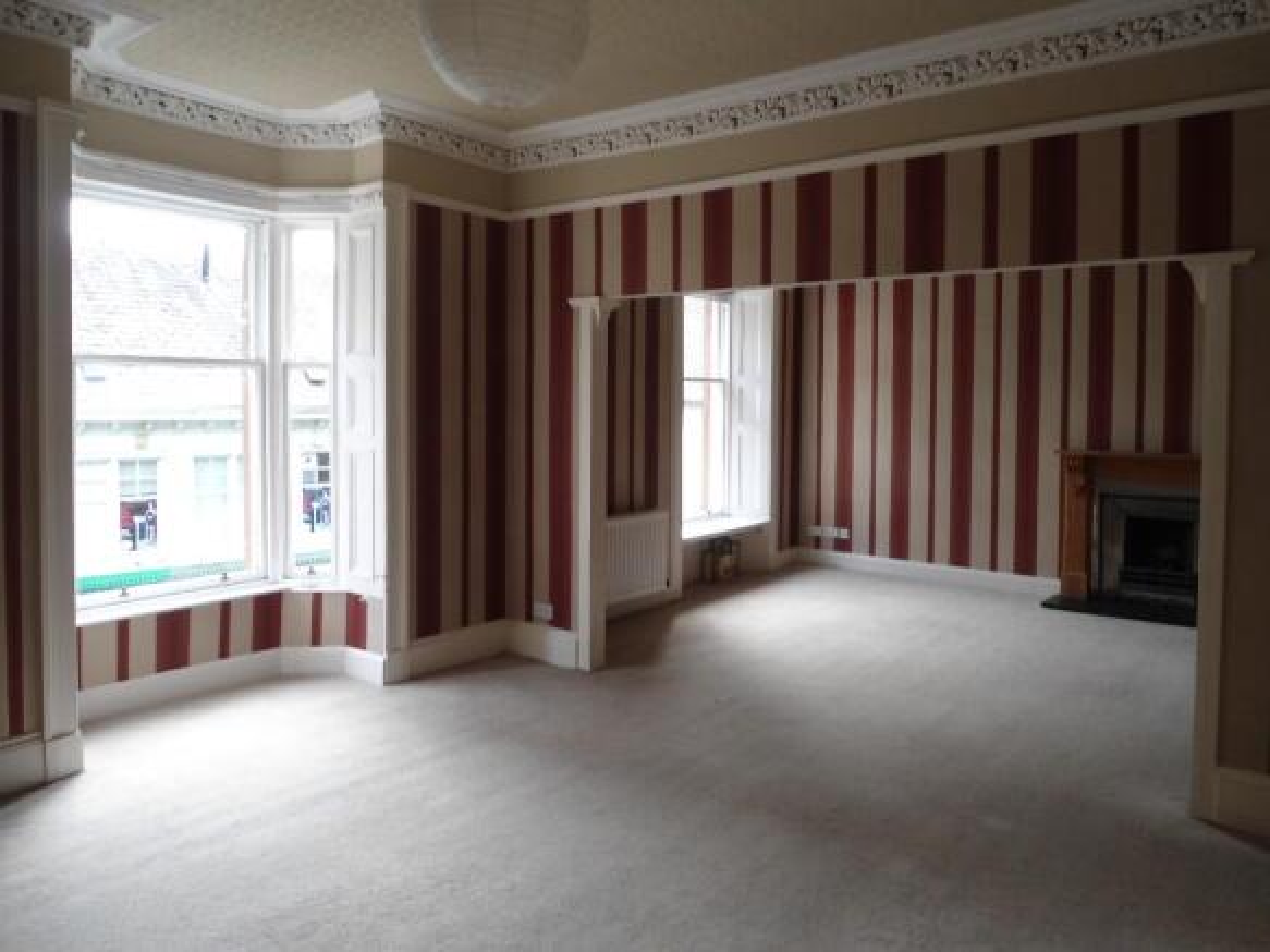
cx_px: 635
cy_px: 476
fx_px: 954
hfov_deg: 67.3
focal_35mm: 26
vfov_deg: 53.0
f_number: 2.8
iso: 80
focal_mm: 4.7
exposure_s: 1/50
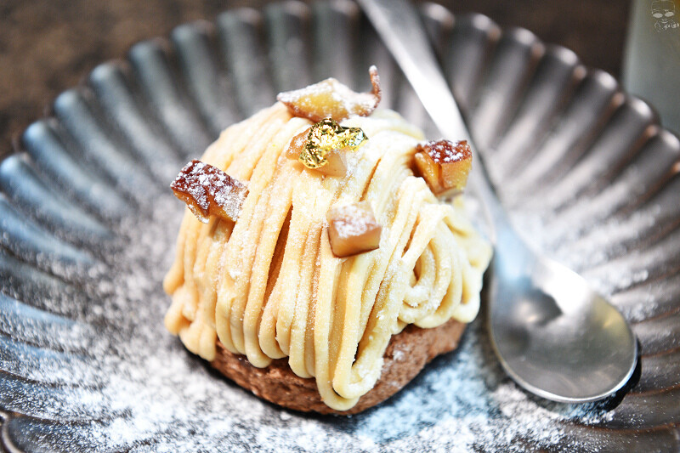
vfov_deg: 19.4
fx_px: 1322
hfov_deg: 28.8
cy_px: 226
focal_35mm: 70
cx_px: 340
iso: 1600
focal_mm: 70
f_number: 5.6
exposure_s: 1/80
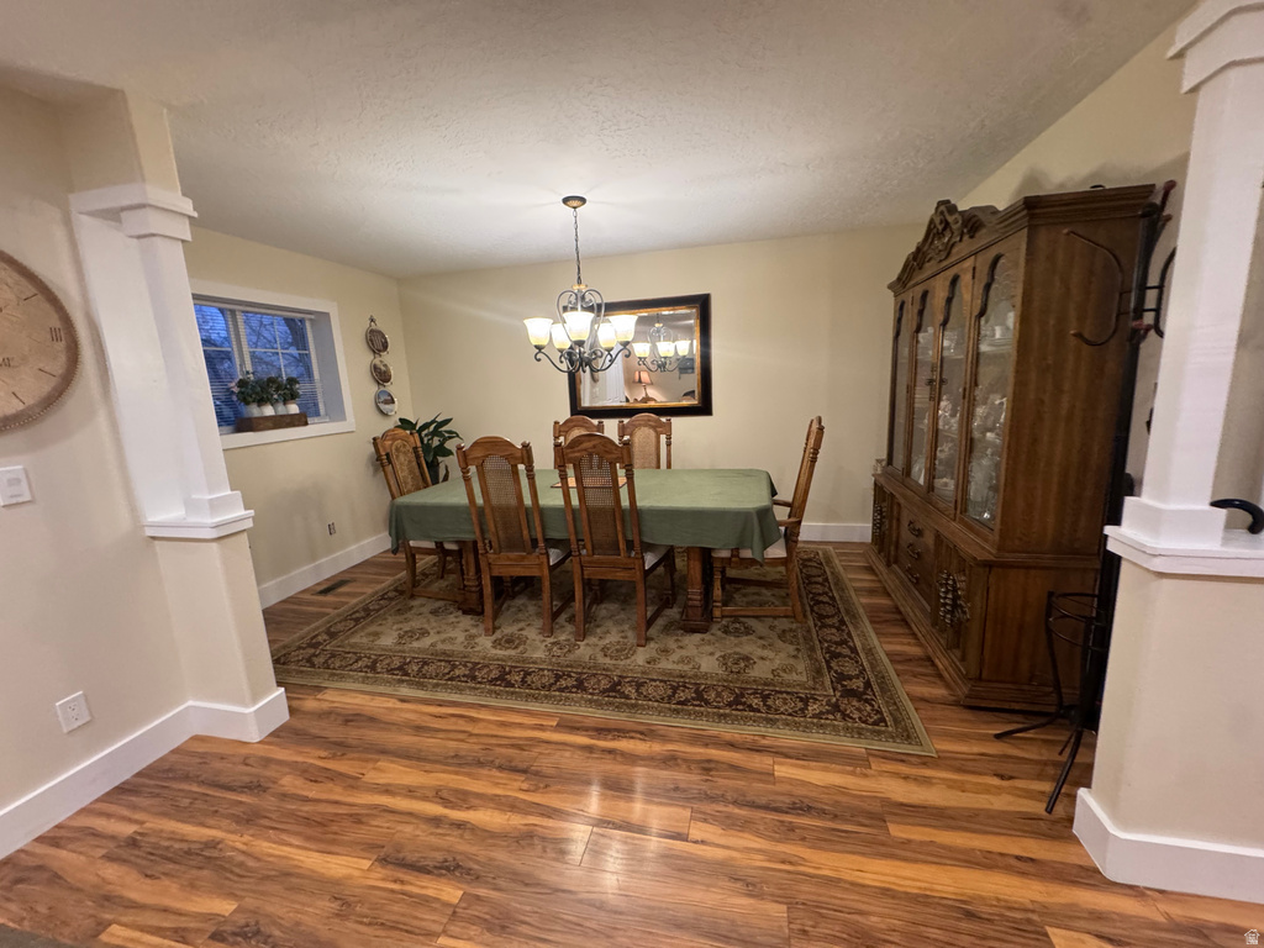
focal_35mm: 14
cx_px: 632
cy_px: 474
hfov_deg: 102.1
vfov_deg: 85.7
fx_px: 511
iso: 320
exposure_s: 1/60
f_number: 2.2
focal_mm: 2.22
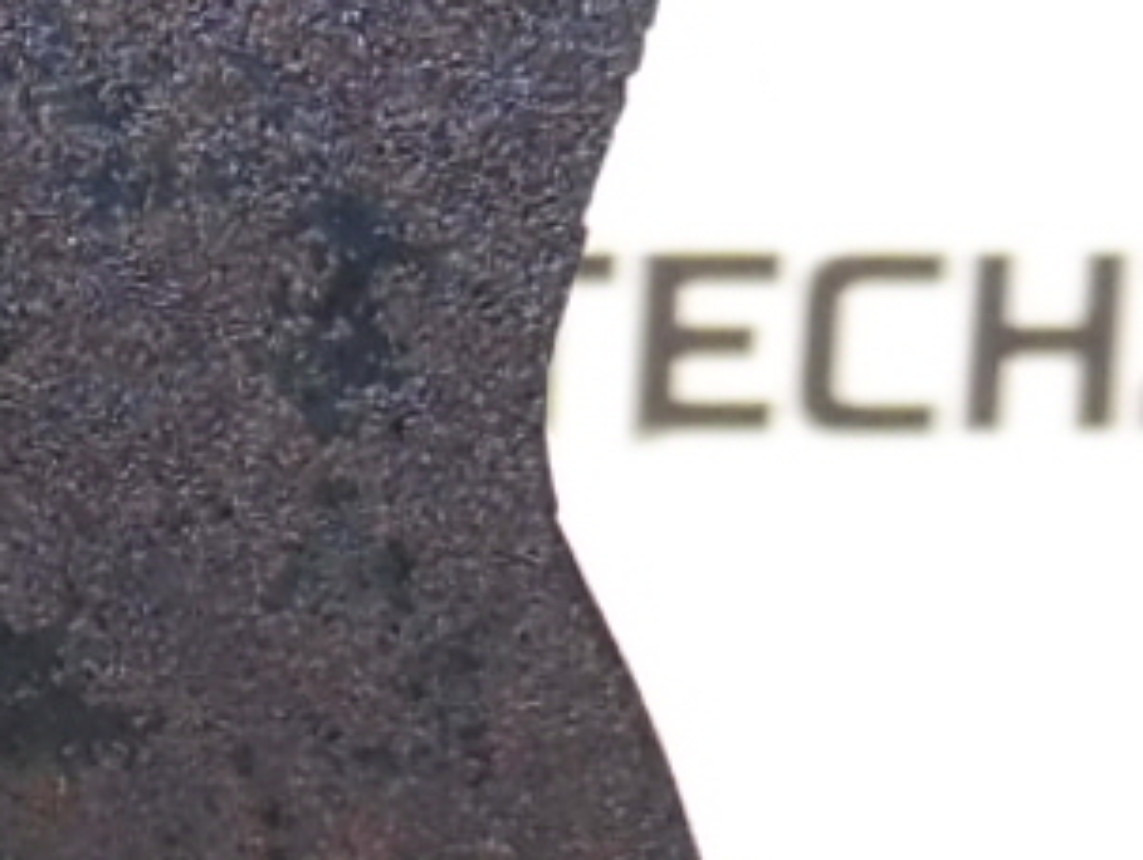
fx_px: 5356
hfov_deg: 10.8
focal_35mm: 162
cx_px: -1332
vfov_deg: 9.2
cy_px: 705
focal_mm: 4.3
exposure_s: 1/60
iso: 200
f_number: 3.5
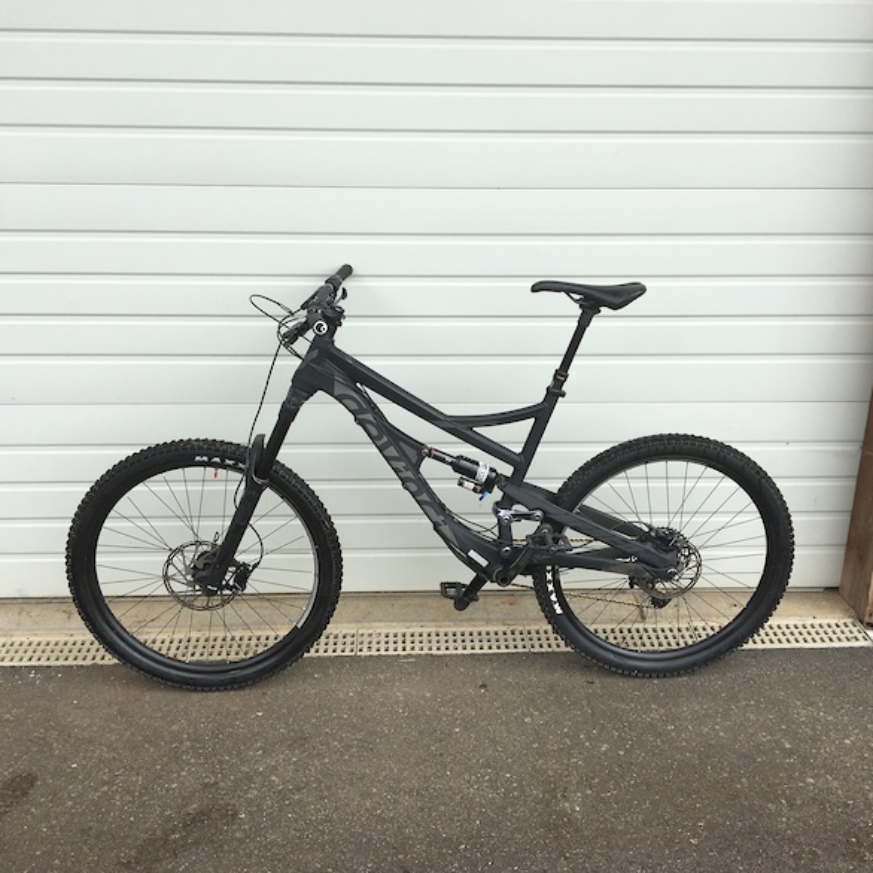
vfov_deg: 47.2
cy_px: 442
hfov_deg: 47.2
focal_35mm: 35
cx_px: 442
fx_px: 999
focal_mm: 4.15
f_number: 2.2
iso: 25
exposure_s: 1/519
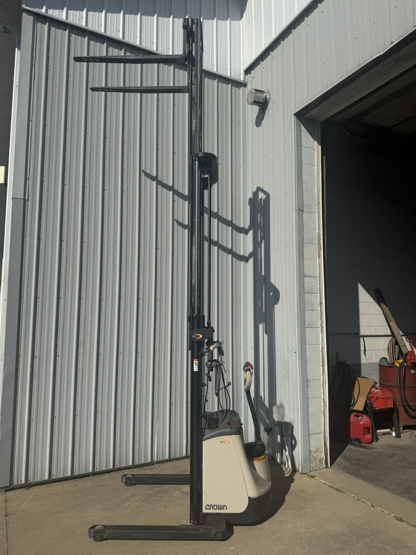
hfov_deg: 56.8
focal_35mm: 24
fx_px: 385
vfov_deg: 71.6
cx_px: 208
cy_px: 278
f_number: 1.78
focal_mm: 6.76
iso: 80
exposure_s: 1/12346
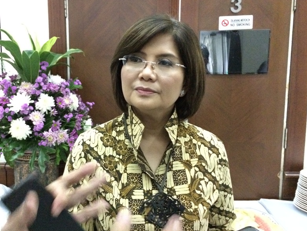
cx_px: 113
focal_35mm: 38
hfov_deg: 48.5
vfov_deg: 37.7
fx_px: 337
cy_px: 120
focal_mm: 4.15
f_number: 2.2
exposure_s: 1/17
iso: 1000
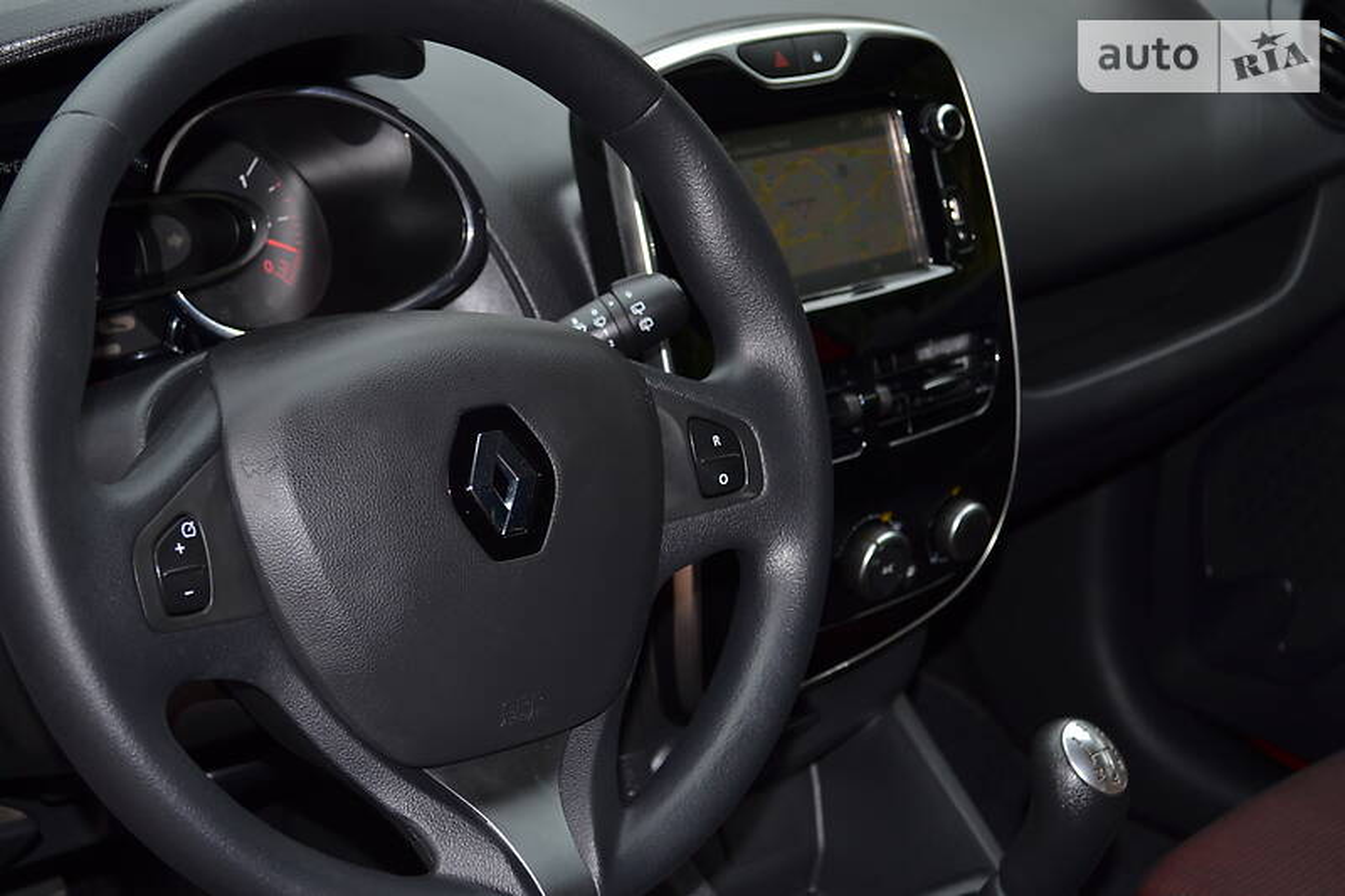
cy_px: 448
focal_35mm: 60
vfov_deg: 22.6
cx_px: 672
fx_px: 2241
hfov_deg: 33.4
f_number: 5.3
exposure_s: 1/60
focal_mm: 40
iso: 200
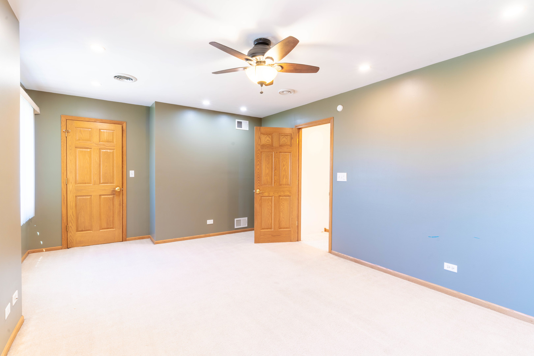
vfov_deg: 70.4
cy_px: 178
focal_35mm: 17
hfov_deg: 93.3
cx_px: 267
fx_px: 252
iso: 160
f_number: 13
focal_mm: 17
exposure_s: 1/6
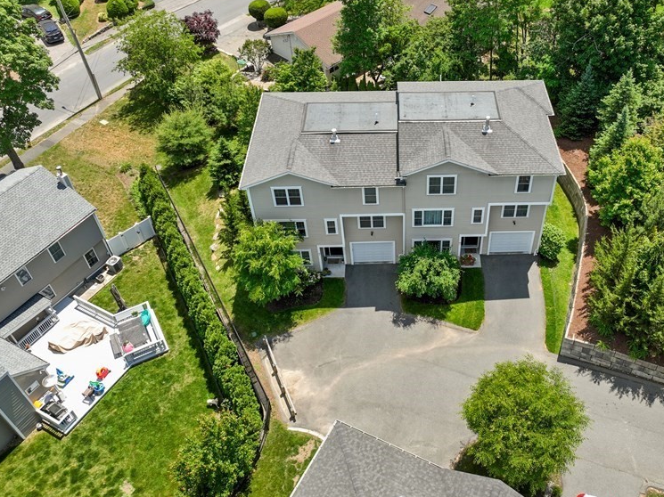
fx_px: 633
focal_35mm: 33
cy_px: 205
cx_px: 420
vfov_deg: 42.8
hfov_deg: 54.7
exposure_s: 1/120
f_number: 2.8
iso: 100
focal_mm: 12.29
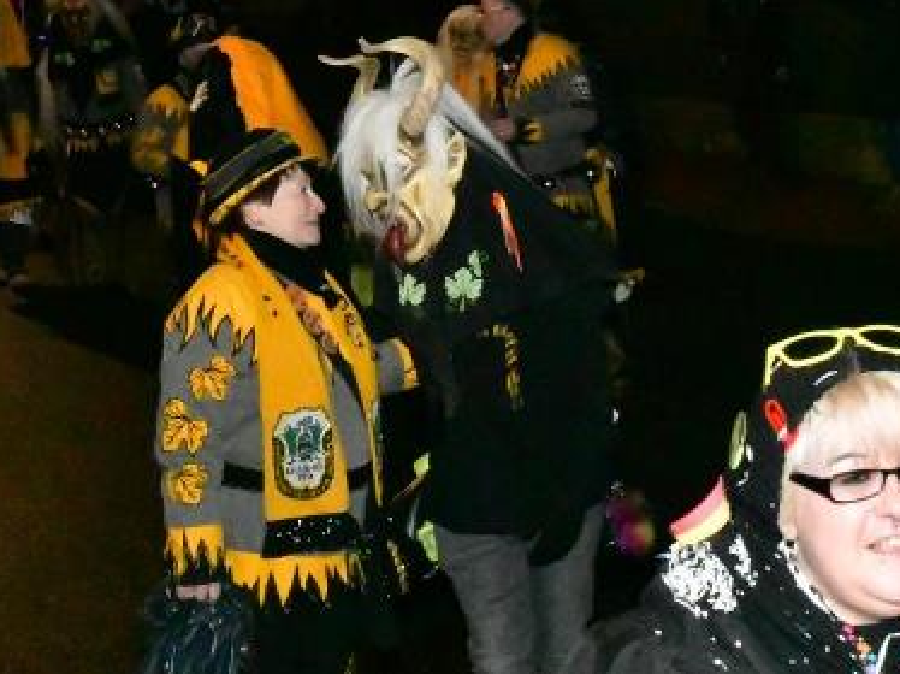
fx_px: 2053
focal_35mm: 79
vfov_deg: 18.5
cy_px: 165
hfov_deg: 24.6
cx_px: 606
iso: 51200
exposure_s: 1/60
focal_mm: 32
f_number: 11
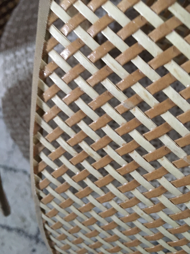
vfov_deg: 61.7
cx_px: 95
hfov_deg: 48.2
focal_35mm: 29
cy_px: 127
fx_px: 212
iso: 400
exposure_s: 1/17
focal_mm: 4.15
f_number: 2.2
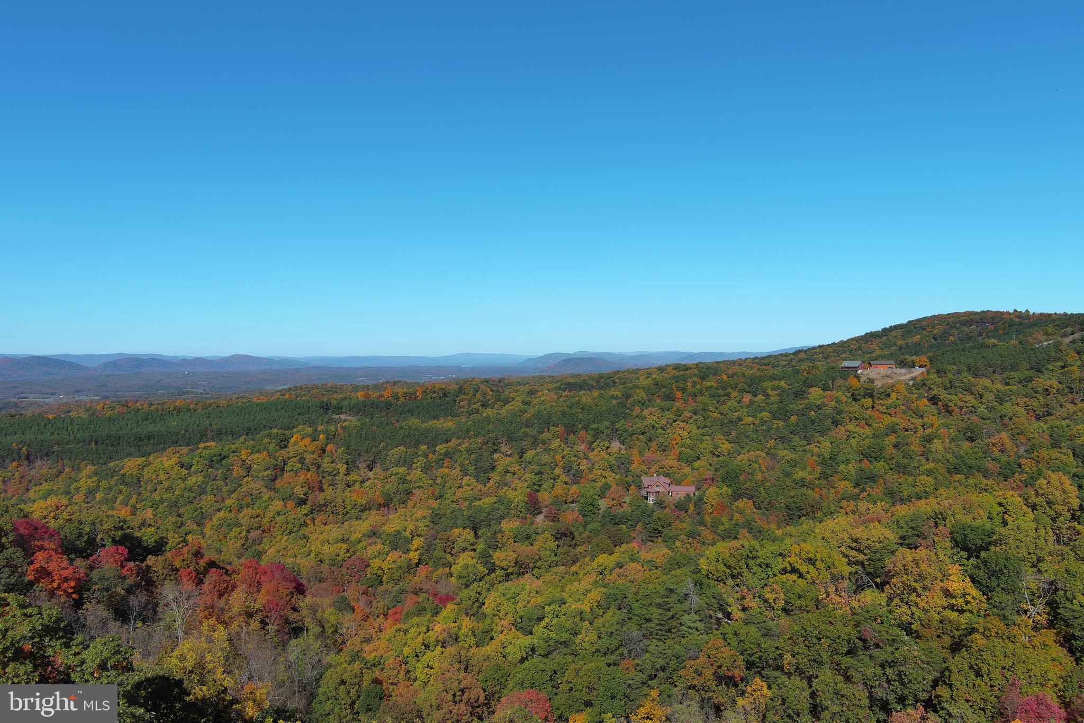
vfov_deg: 45.0
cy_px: 362
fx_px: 873
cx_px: 542
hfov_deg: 63.7
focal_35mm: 29
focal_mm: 10.57
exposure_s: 1/1511
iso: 100
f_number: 2.8
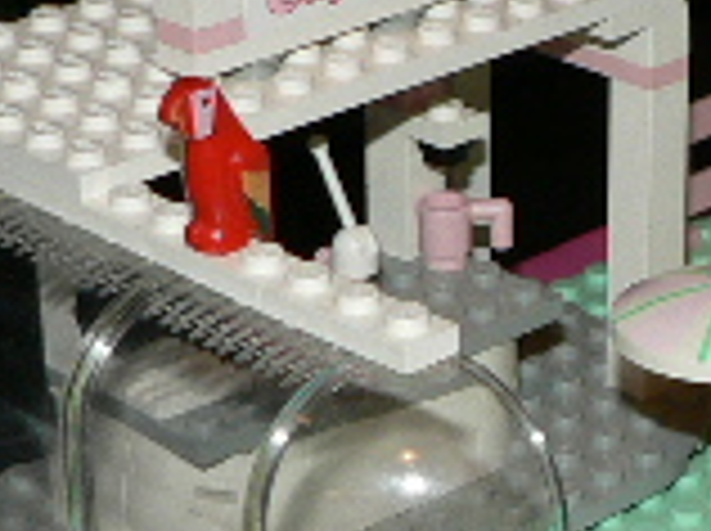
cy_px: 252
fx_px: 2994
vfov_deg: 10.1
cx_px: 873
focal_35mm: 146
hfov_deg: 13.2
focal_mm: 6
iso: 100
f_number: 2.8
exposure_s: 1/60
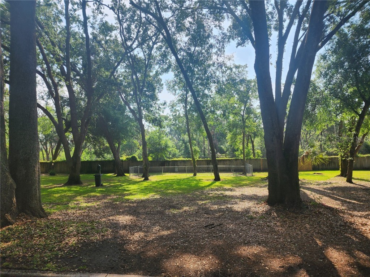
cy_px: 138
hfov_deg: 73.9
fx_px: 246
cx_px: 185
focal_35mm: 23
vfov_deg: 58.9
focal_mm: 6.4
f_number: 1.8
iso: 12
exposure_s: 1/593
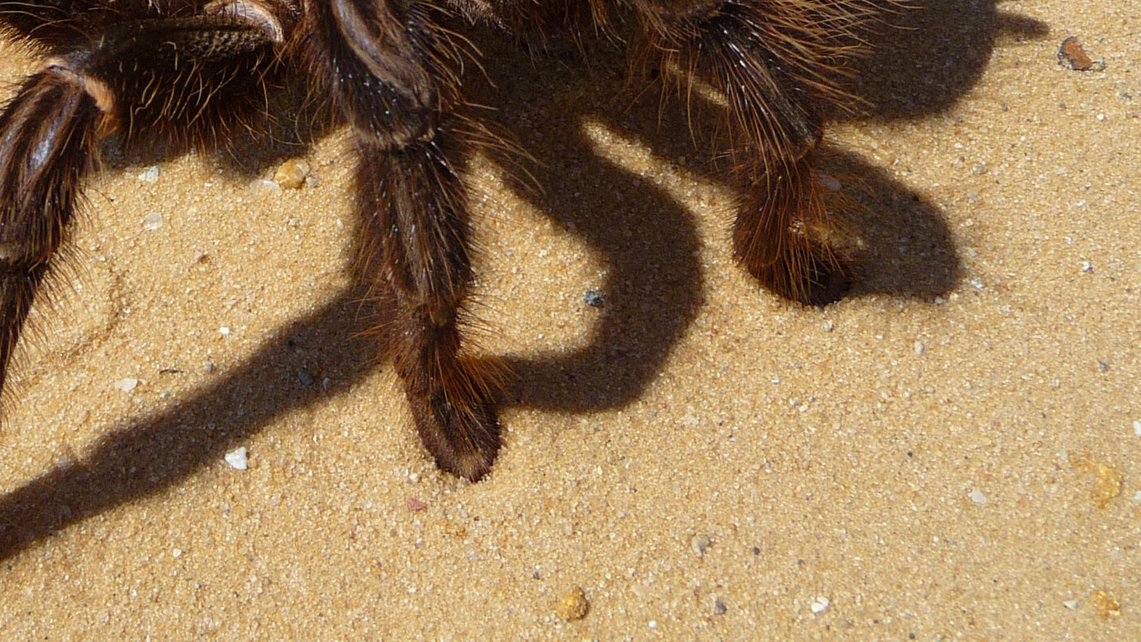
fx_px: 1664
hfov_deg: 36.9
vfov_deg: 21.2
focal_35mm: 55
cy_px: 31
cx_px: 286
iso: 100
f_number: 8
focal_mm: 4.7
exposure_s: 1/250
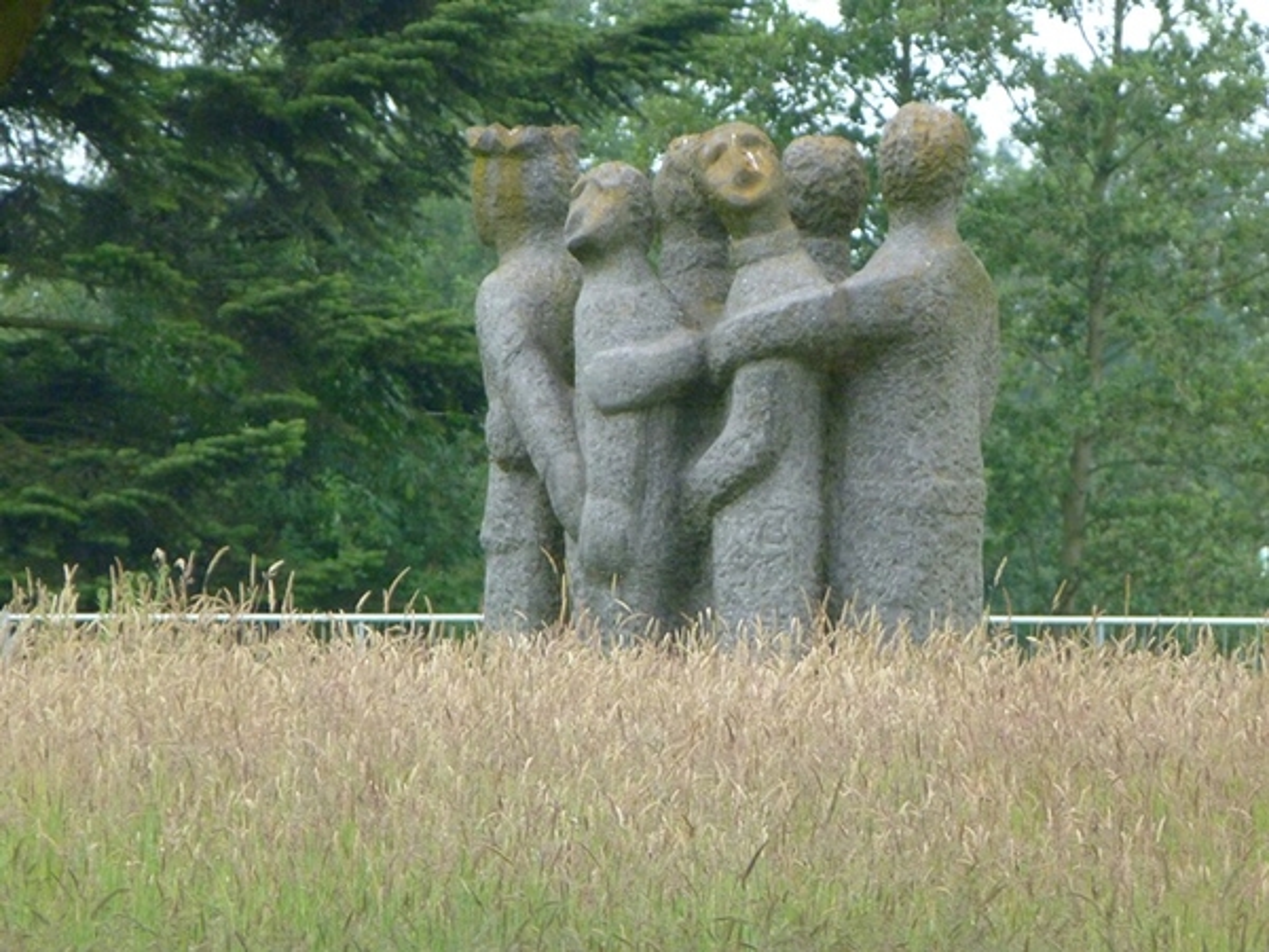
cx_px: 634
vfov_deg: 1.9
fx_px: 29291
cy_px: 476
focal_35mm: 799
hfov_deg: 2.5
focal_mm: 108
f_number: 5.2
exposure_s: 1/250
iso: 400
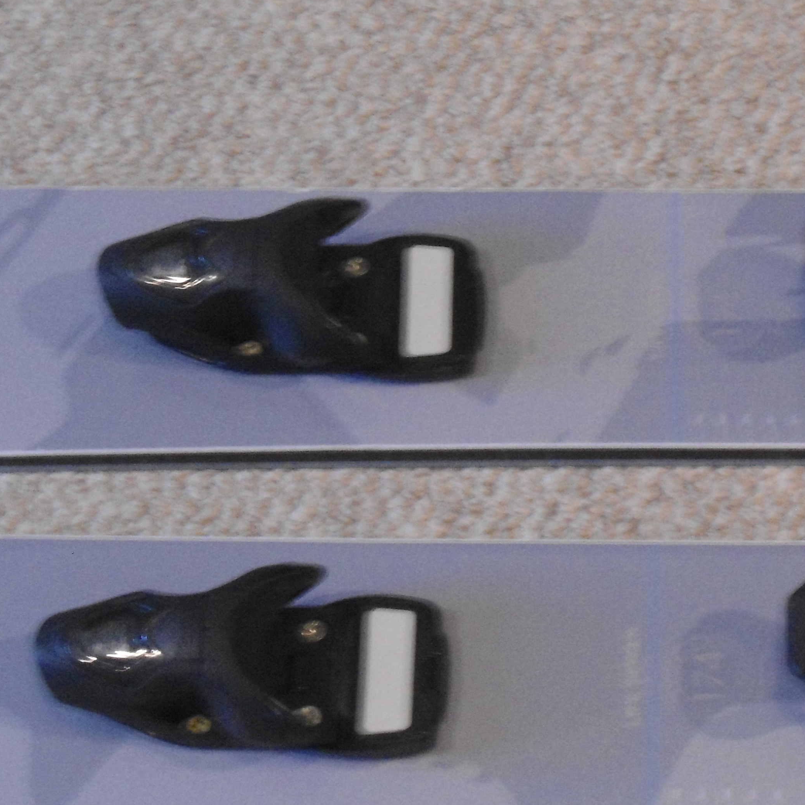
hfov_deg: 16.1
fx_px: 2815
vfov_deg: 16.3
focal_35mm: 107
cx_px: 697
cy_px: 497
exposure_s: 1/5
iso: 400
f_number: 4.2
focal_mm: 11.2
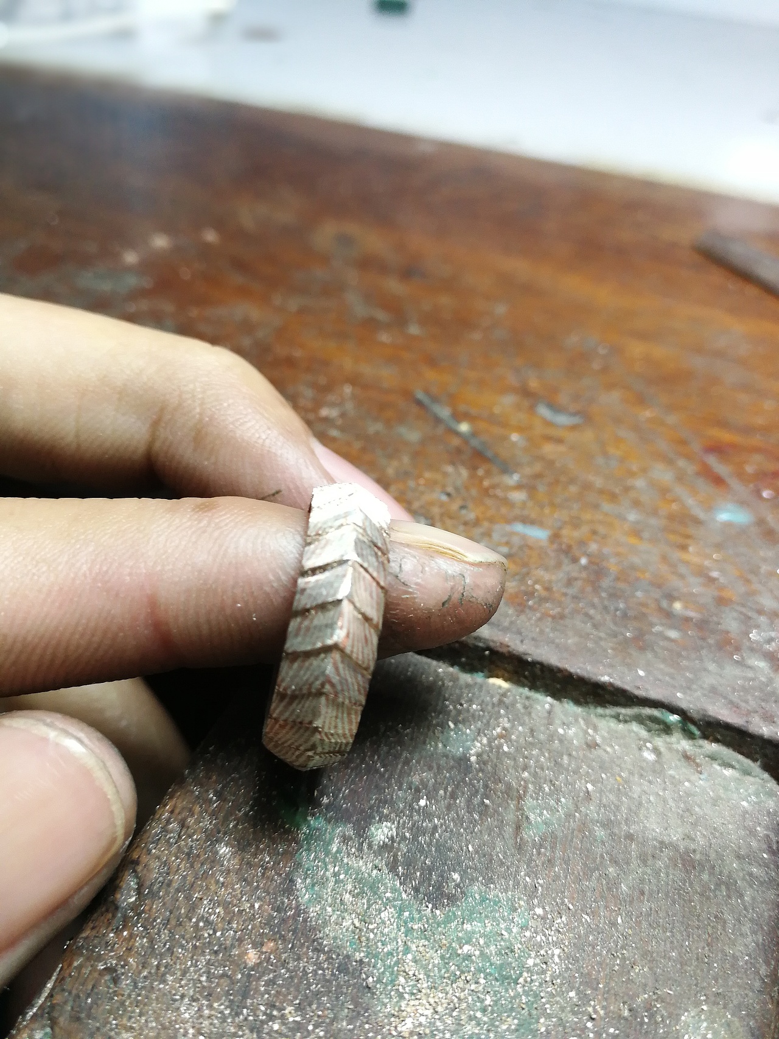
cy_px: 520
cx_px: 390
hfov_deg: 51.3
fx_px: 810
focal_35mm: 27
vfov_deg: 65.3
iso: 160
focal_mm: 3.95
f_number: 4
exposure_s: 1/33.3
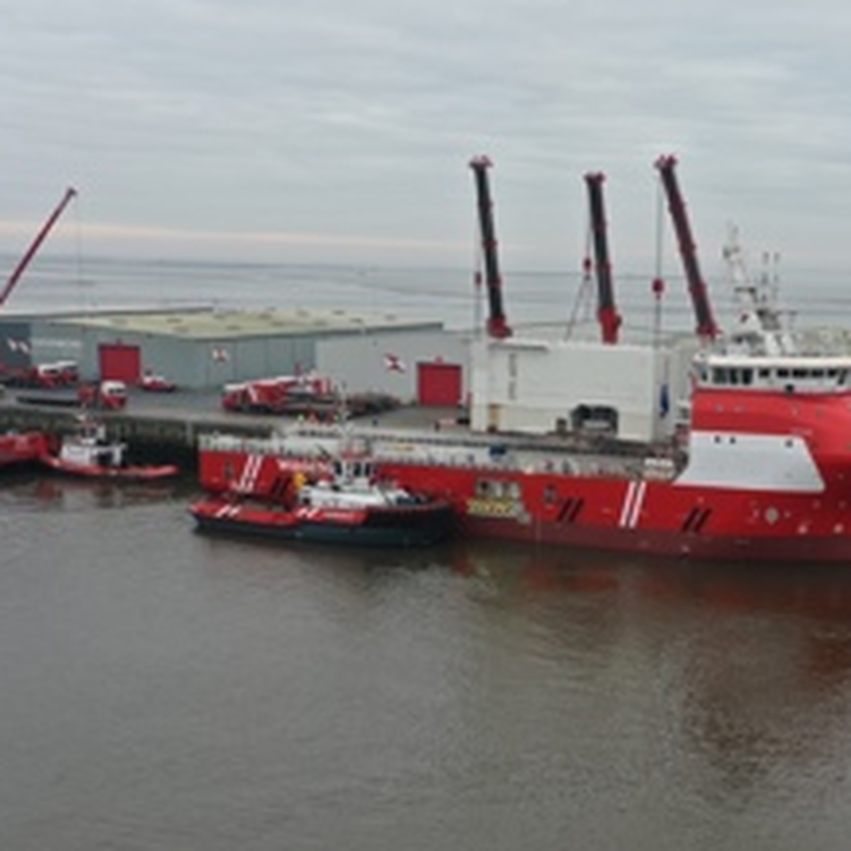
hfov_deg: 34.0
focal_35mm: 49
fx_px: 1363
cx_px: 633
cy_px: 497
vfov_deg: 34.6
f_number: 4.5
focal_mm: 10.26
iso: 100
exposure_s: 1/160
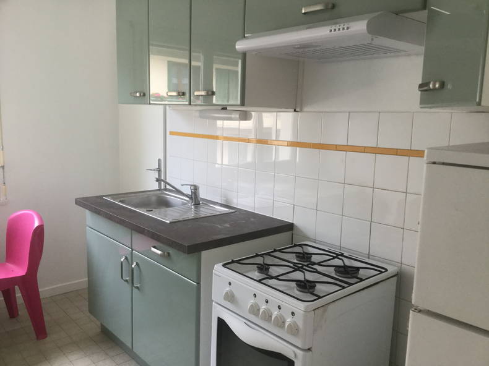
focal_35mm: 31
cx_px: 244
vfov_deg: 45.4
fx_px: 438
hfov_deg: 58.4
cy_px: 183
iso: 32
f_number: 2.4
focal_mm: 3.3
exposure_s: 1/33
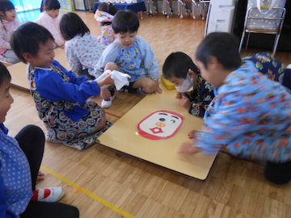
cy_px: 109
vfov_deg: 53.1
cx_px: 146
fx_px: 219
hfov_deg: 67.3
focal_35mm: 26
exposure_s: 1/30
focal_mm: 4.6
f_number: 3.5
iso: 125
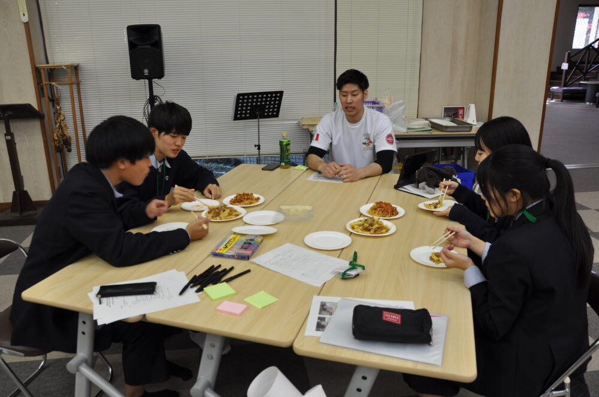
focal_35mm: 27
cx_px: 300
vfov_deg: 47.8
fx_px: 449
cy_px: 198
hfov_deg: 67.4
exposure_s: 1/30
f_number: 5.6
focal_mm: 18
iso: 220
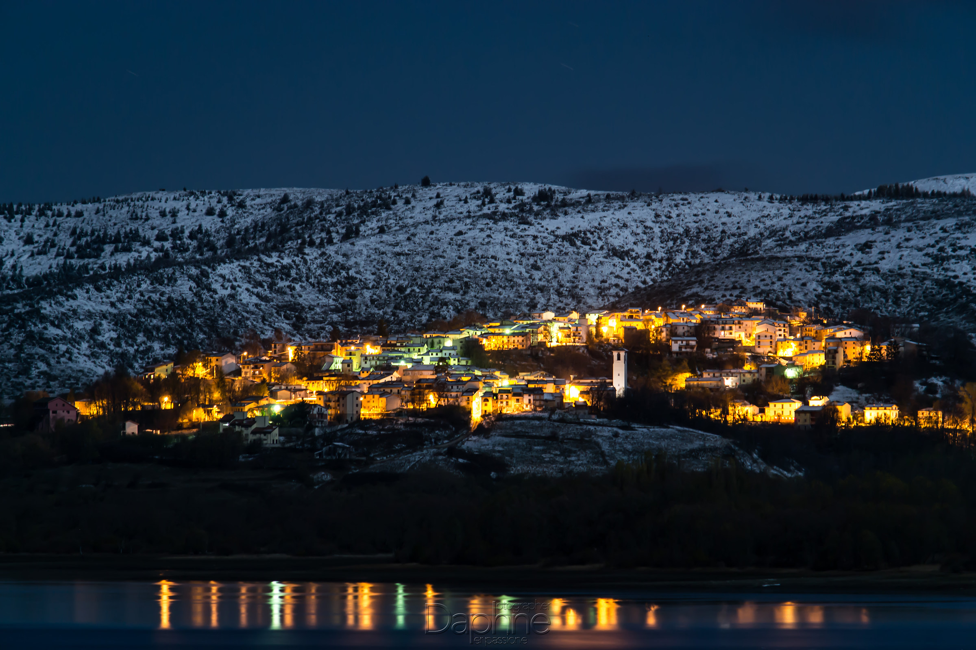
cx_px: 488
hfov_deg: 7.0
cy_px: 325
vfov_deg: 4.7
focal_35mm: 292
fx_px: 7929
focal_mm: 195
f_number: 5
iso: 200
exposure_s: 30
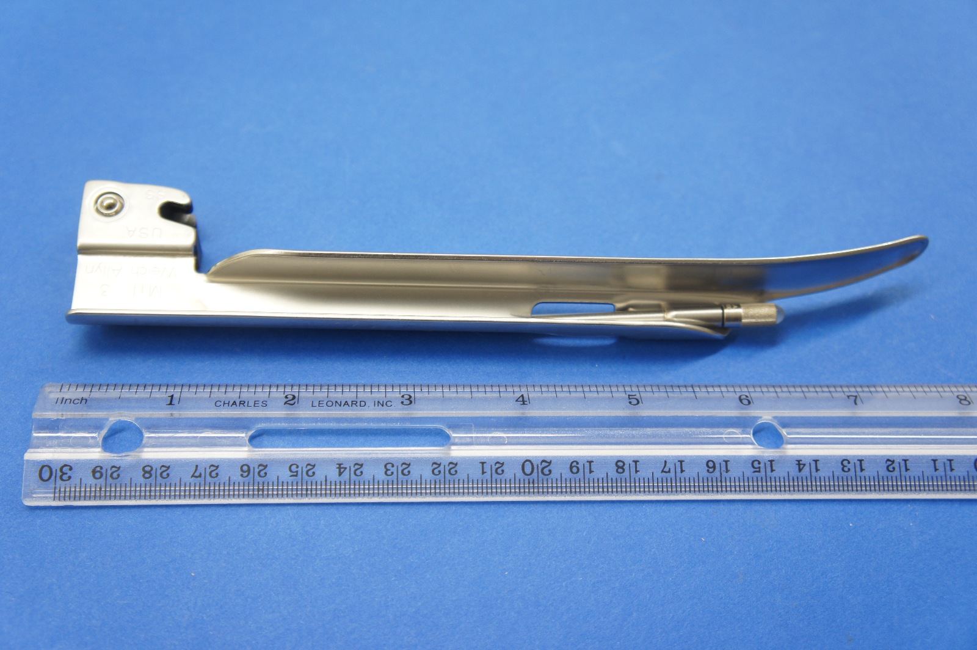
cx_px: 488
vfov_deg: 31.8
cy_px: 325
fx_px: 1139
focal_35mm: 42
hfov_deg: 46.4
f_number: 4
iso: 250
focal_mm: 28
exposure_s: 1/50
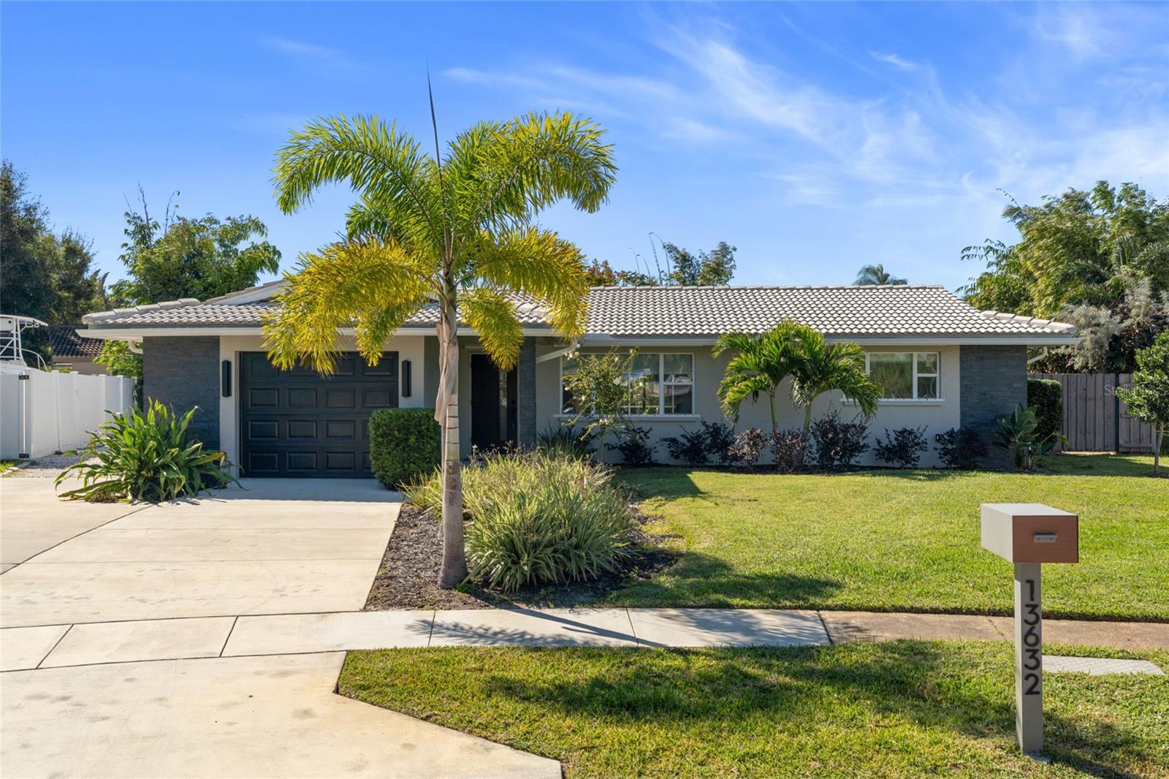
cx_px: 584
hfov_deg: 58.7
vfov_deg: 41.1
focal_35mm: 32
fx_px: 1039
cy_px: 390
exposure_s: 1/160
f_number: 9
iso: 250
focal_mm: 32
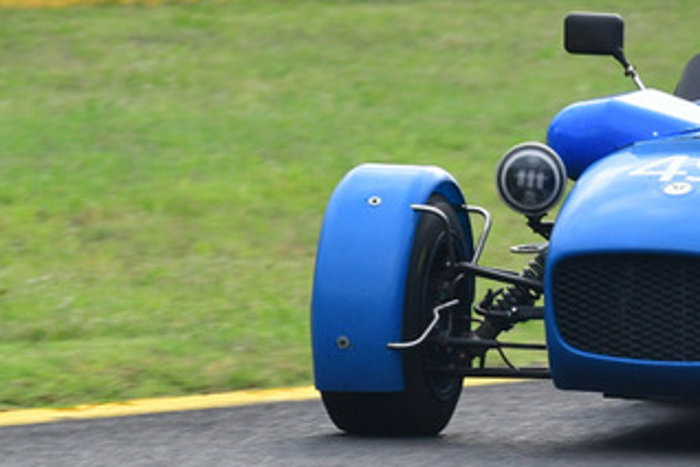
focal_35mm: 1244
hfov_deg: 1.7
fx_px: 24187
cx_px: 819
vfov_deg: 1.1
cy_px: 117
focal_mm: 330
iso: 1250
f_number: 10
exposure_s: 1/640
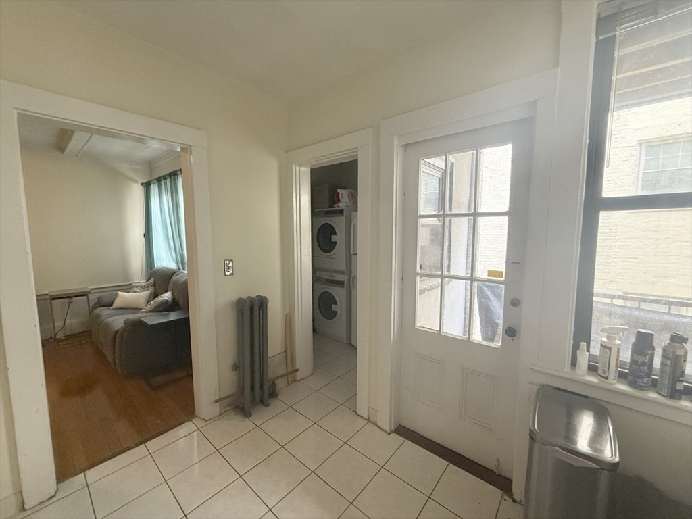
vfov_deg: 85.7
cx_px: 346
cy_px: 260
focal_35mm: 14
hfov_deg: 102.1
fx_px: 280
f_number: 2.2
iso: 400
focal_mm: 2.22
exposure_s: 1/60
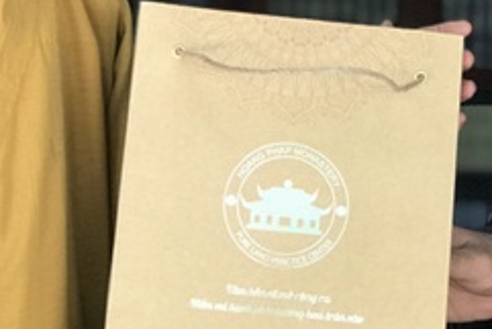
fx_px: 2188
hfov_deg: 12.8
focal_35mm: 160
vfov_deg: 8.5
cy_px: -110
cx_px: 261
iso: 100
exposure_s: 1/50
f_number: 2.8
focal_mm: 6.6
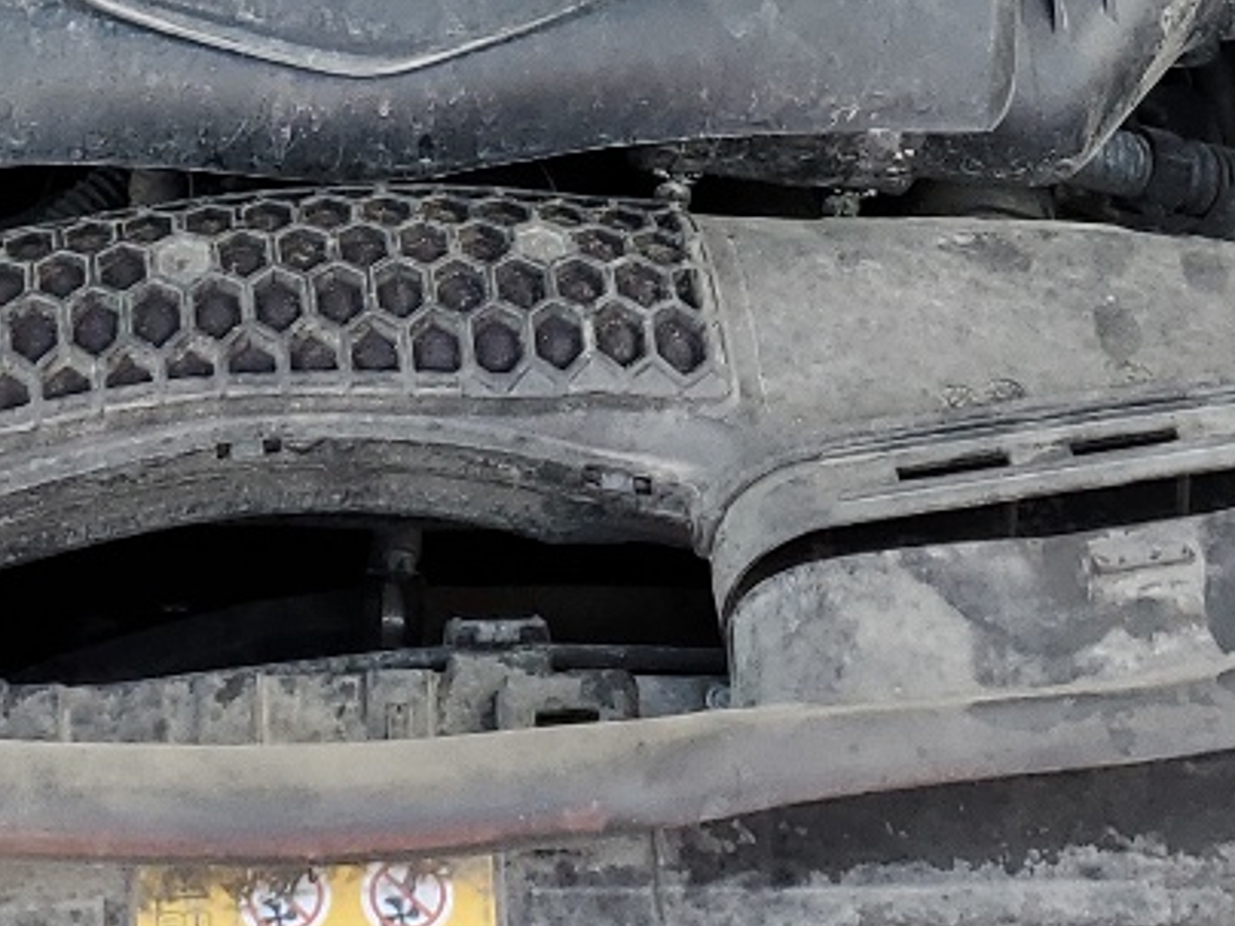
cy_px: -856
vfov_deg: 12.8
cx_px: 342
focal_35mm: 103
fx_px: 3675
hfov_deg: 19.0
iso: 50
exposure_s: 1/154
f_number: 1.5
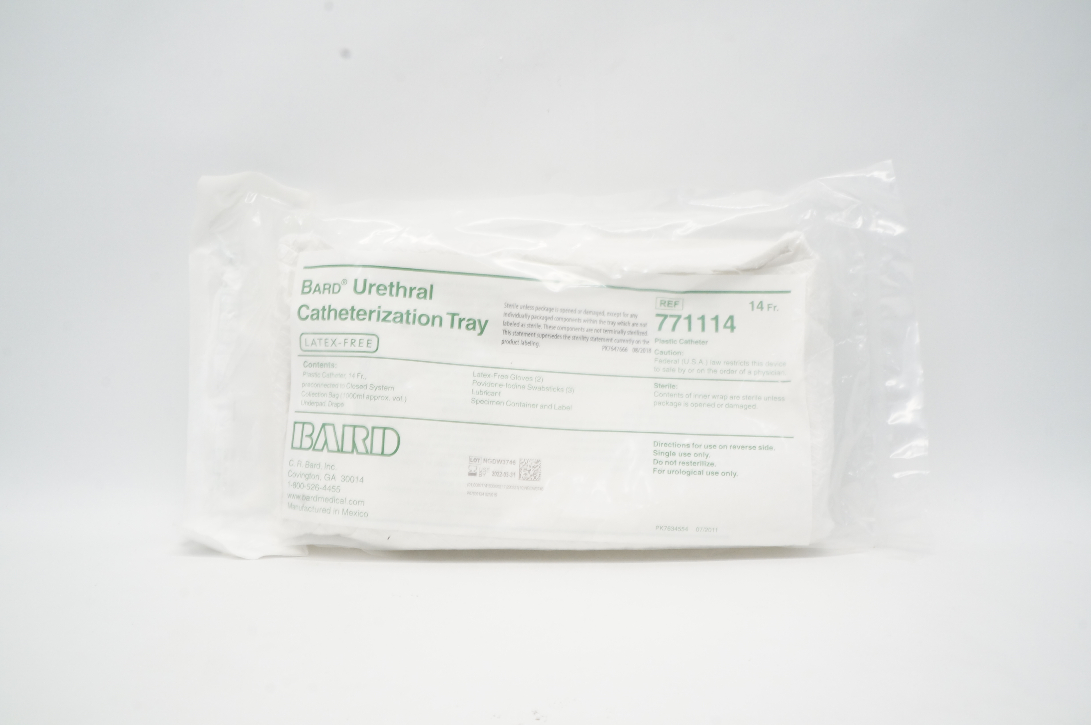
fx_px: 817
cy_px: 362
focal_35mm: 27
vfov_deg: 47.8
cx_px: 546
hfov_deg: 67.4
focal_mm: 18
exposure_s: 1/13
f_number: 14
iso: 800
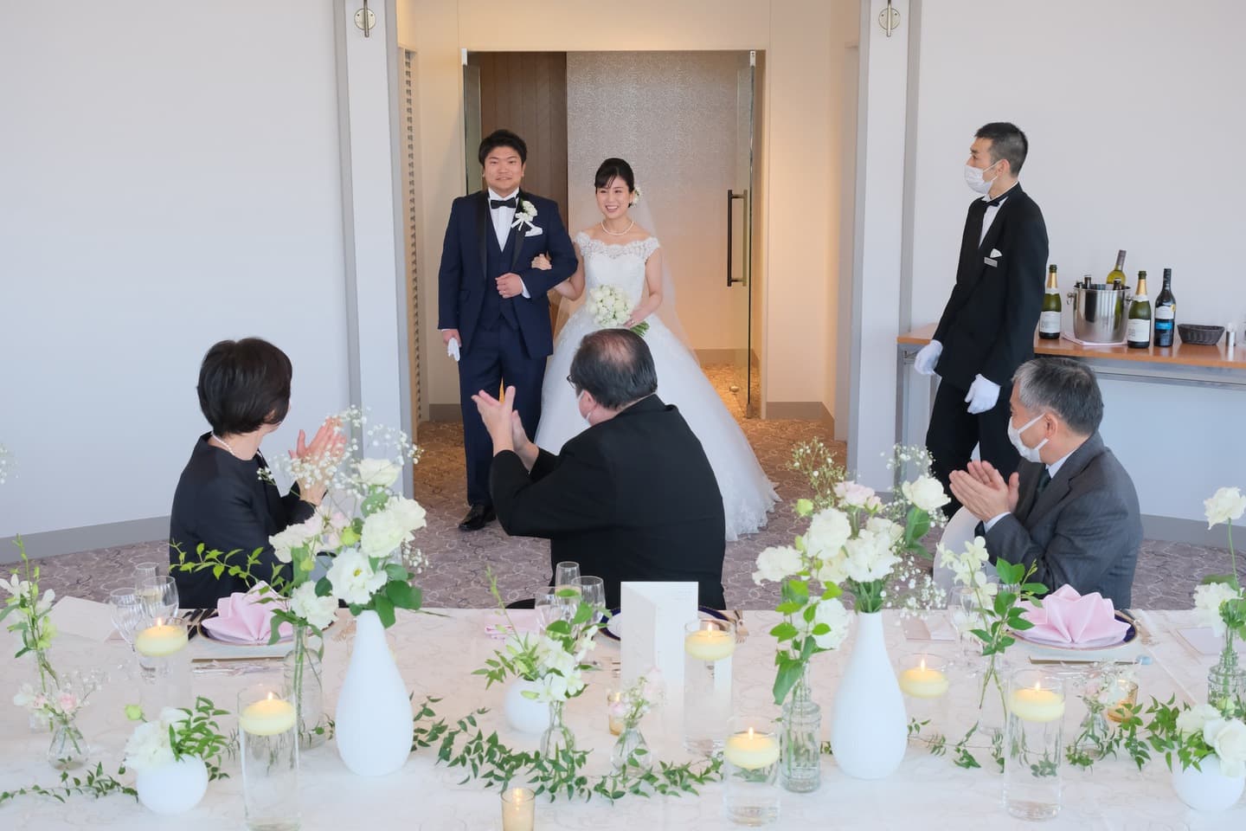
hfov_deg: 44.5
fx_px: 1523
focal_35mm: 44
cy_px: 416
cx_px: 623
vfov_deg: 30.5
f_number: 5.6
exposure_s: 1/160
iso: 3200
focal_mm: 29.2
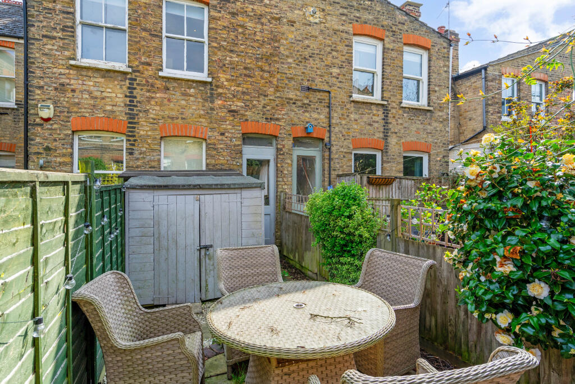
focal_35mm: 19
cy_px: 192
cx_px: 288
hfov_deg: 86.9
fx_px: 303
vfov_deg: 64.6
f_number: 8
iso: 400
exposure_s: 1/320
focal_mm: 19
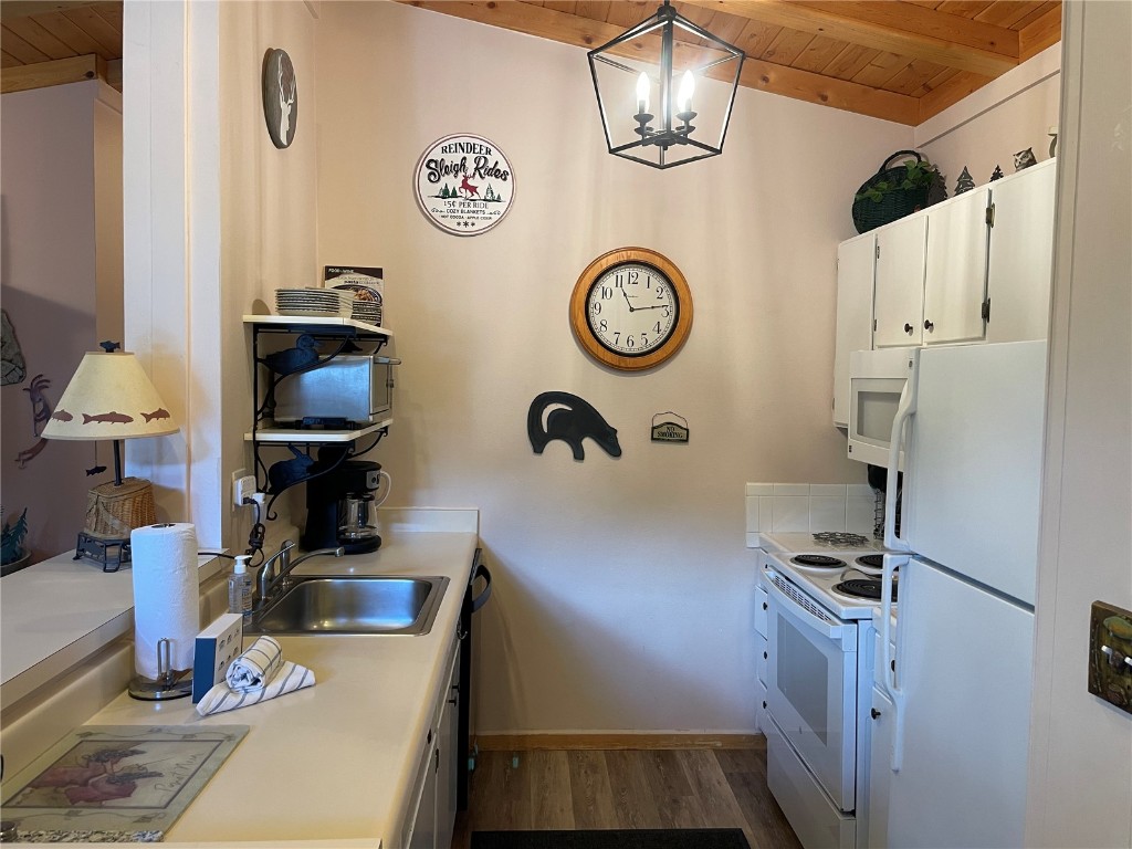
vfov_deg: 53.1
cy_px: 424
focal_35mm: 26
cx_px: 566
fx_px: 850
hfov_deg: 67.3
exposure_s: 1/60
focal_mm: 4.2
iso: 125
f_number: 1.6
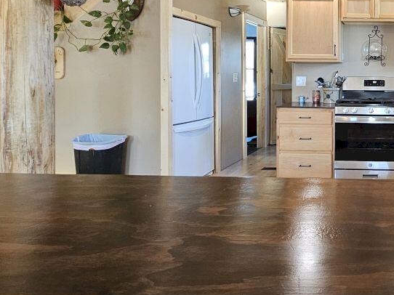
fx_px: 364
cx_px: 391
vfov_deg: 43.0
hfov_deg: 47.5
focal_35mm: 32
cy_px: 81
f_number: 2.2
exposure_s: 1/60
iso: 200
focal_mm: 2.2
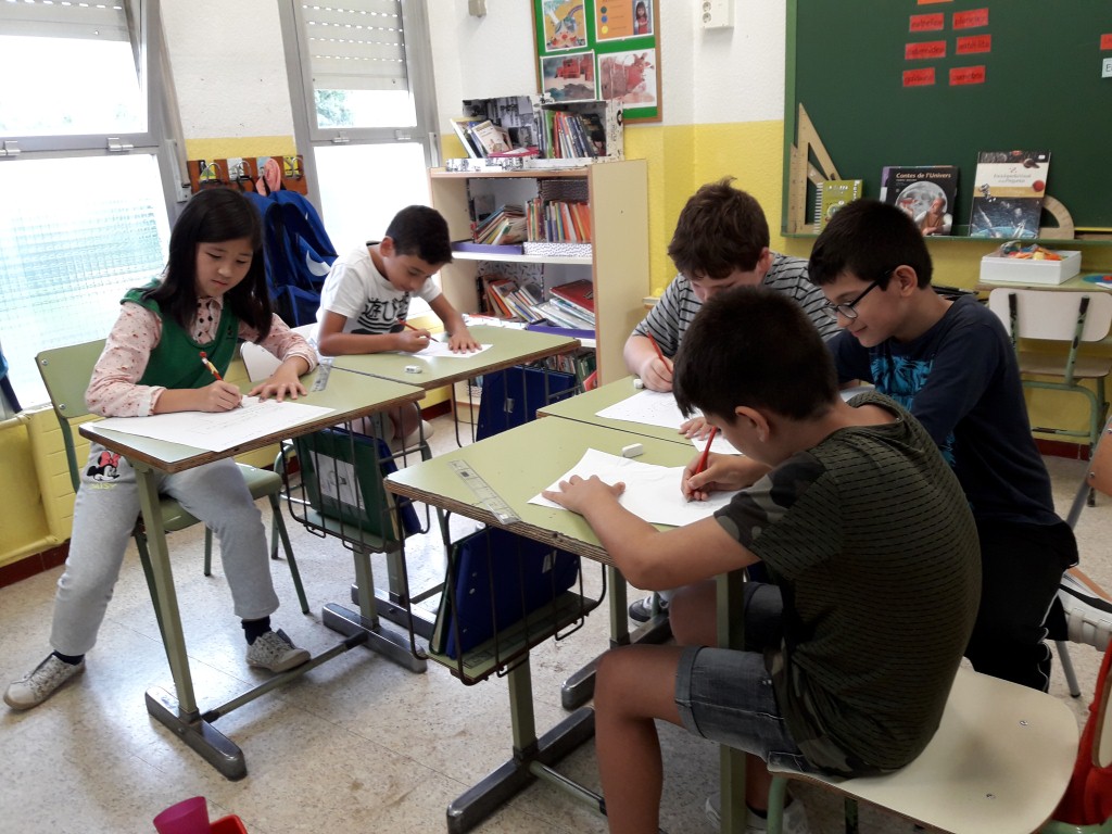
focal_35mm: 28
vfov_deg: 49.7
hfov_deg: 63.4
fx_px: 899
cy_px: 417
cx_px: 556
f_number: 1.9
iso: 64
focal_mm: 3.7
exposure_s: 1/33
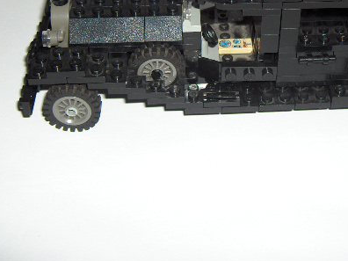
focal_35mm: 63
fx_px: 633
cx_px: 245
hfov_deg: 30.4
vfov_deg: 23.0
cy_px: 55
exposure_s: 1/60
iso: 100
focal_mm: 8
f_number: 4.8
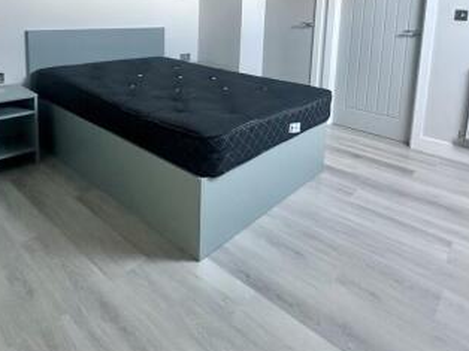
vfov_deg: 48.9
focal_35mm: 26
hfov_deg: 67.3
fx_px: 352
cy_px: 55
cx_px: 249
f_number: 2.2
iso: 200
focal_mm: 2.22
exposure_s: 1/50
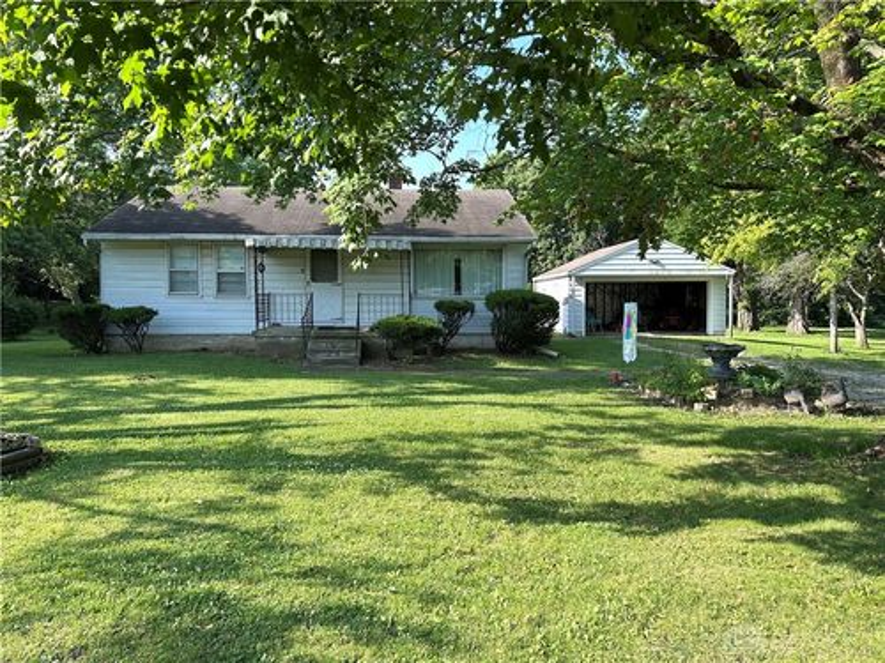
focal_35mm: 26
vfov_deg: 53.1
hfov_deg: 67.3
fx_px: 665
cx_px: 442
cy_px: 332
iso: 50
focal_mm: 5.7
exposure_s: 1/1038
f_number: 1.5
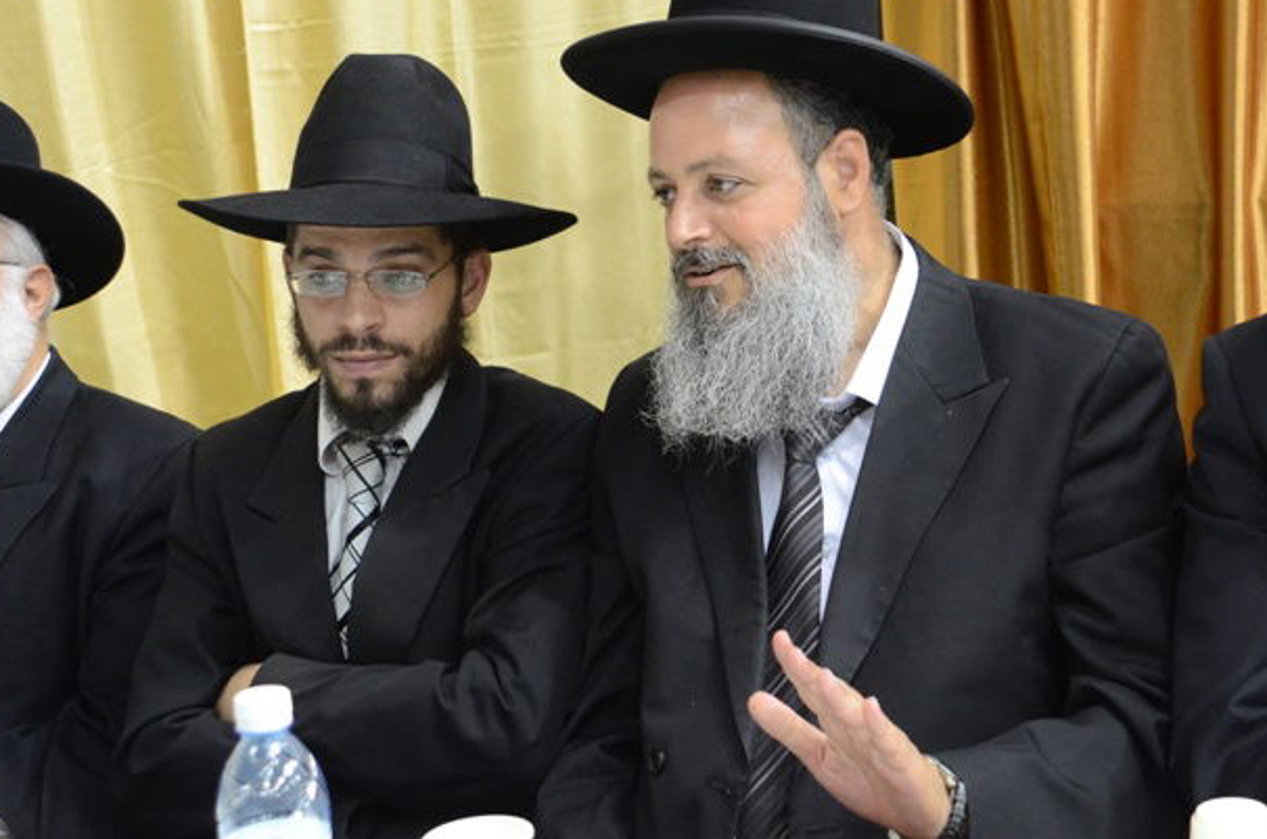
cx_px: 746
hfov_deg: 28.5
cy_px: 278
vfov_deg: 19.0
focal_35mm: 71
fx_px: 2493
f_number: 4
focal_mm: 28
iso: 2000
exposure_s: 1/80
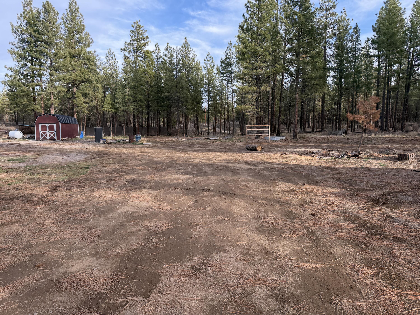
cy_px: 158
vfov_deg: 56.8
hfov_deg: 71.6
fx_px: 291
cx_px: 210
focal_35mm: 24
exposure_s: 1/888
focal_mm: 6.76
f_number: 1.78
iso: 100
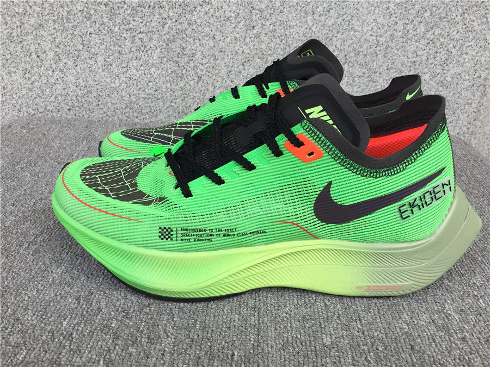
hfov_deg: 58.4
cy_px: 184
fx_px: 439
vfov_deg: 45.4
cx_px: 245
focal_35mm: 31
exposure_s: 1/388
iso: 25
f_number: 2.4
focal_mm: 3.3
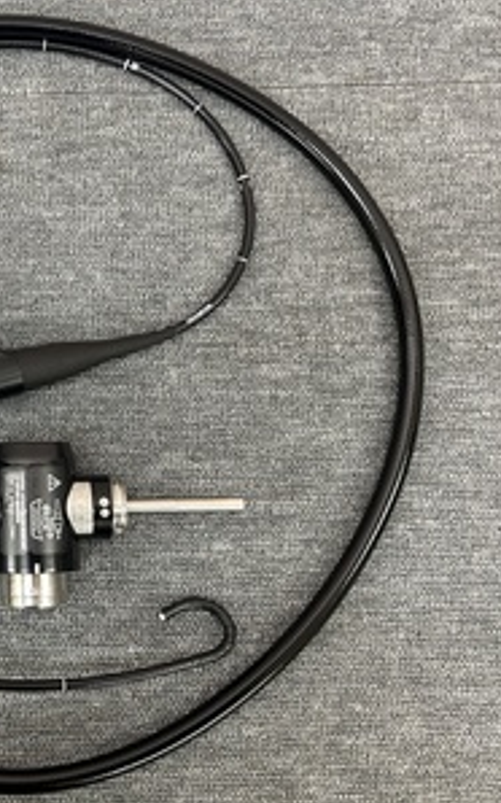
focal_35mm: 37
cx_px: 19
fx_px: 809
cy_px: 402
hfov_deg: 32.1
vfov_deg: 52.8
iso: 64
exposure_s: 1/60
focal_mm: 5.7
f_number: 1.5
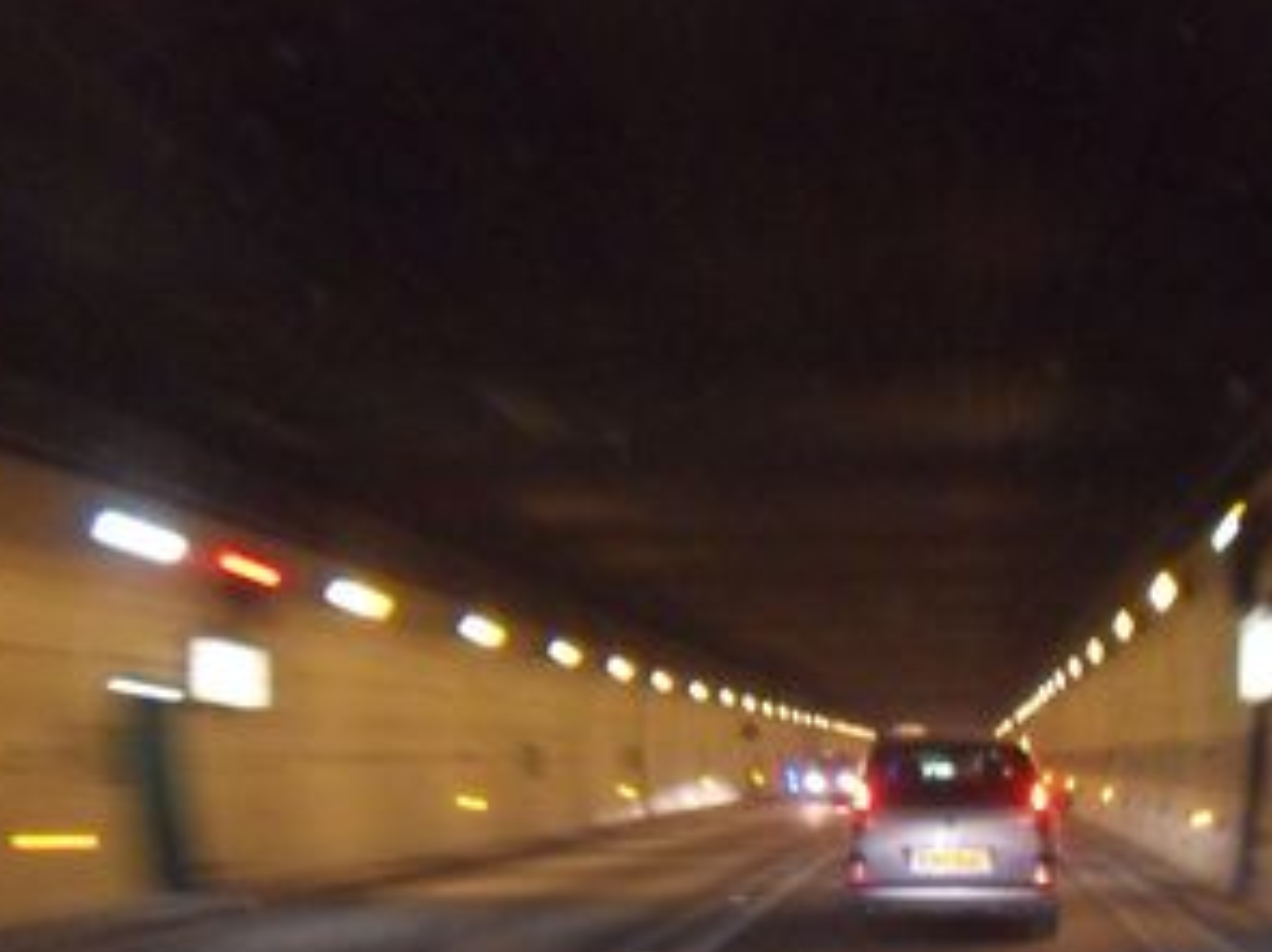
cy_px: 879
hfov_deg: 25.3
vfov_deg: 19.0
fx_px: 2792
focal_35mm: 76
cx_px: 970
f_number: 3.5
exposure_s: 1/10
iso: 640
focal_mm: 6.3
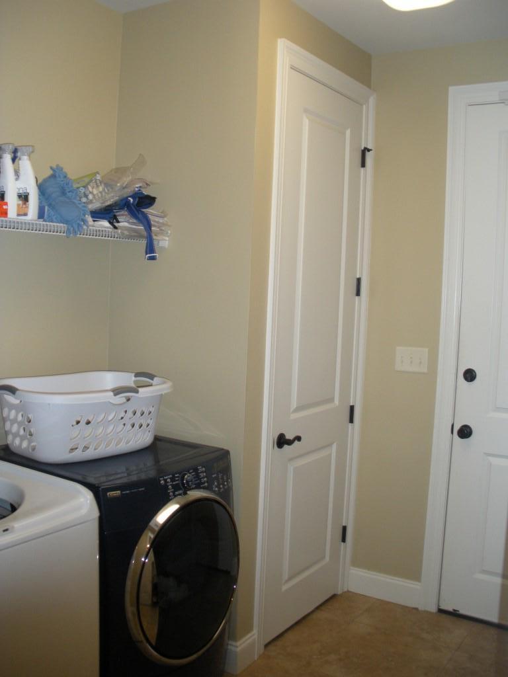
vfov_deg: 51.4
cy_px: 338
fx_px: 704
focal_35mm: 36
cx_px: 254
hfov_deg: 39.7
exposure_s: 1/30
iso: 223
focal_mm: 6.3
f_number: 3.5
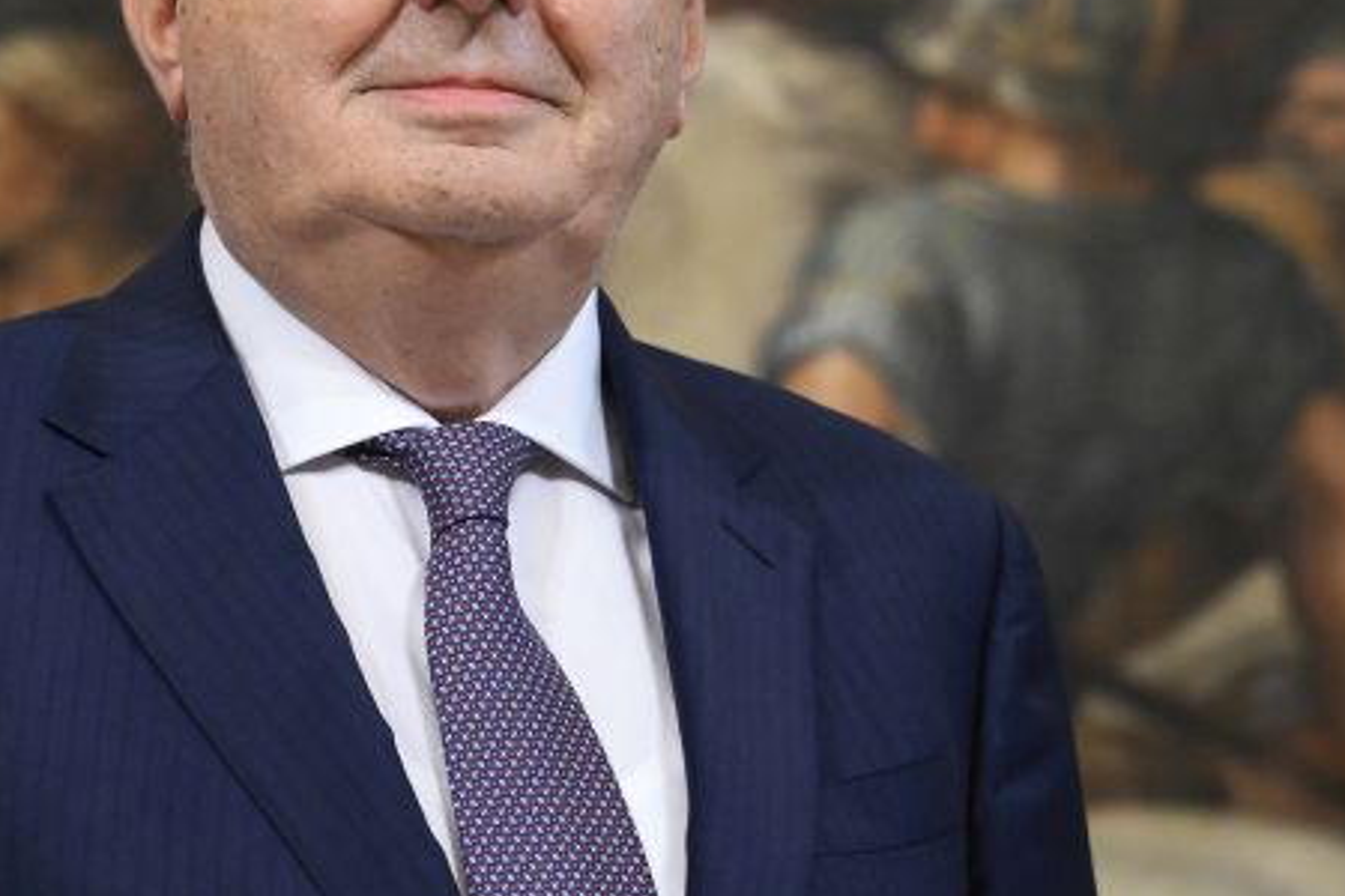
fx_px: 7397
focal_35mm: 198
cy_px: 209
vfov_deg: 6.9
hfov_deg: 10.4
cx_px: 293
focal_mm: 110
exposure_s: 1/500
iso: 3200
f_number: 4
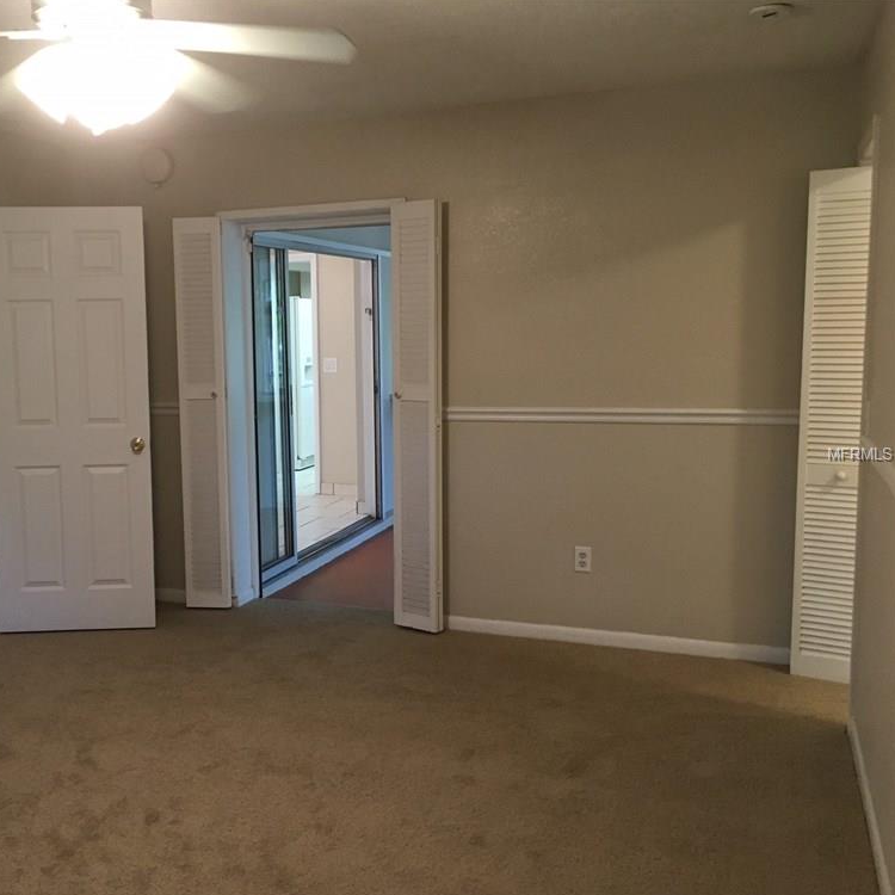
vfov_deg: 47.2
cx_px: 289
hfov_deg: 46.4
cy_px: 455
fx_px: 1024
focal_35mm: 35
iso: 125
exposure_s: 1/30
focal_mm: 4.15
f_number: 2.2
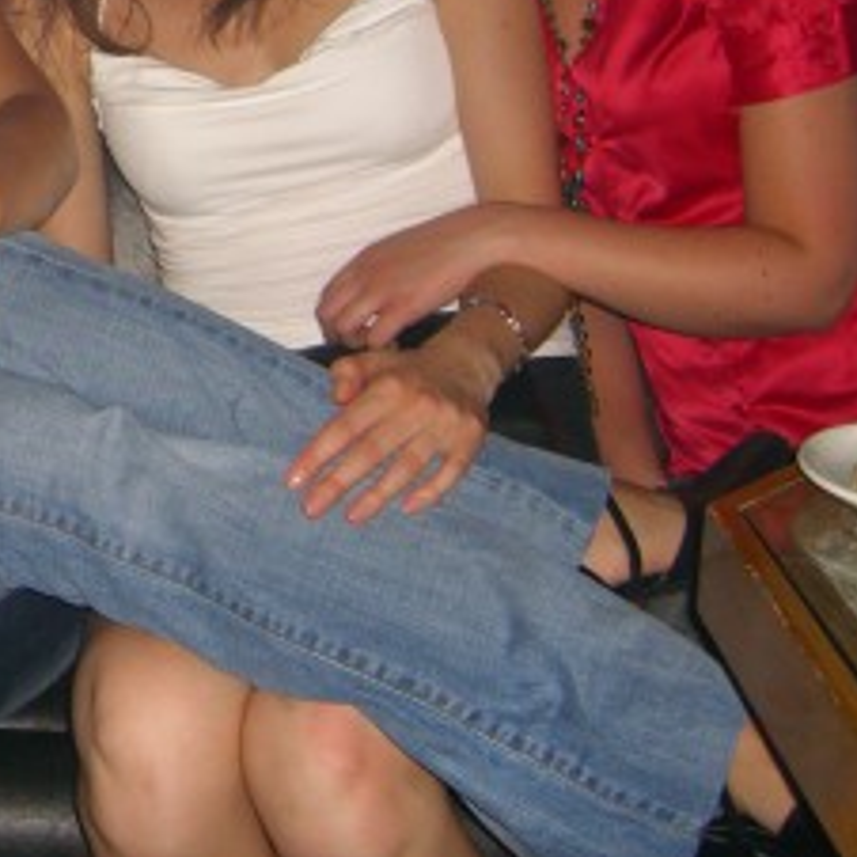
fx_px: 2493
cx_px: -182
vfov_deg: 19.0
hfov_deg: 18.5
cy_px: 8
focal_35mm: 89
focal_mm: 7.9
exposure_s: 1/60
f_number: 2.8
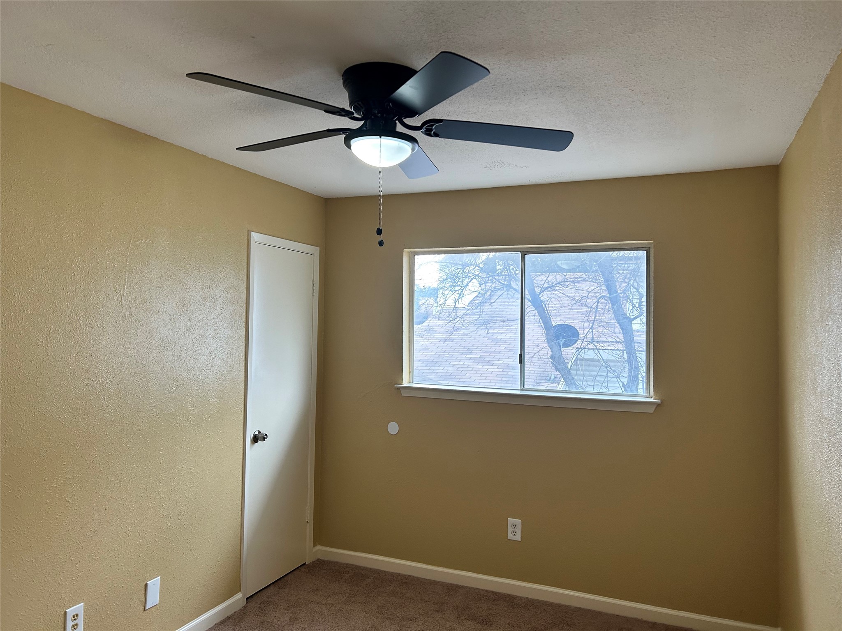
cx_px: 421
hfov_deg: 67.3
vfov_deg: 53.1
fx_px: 632
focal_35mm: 26
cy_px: 316
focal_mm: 5.7
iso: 100
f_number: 1.5
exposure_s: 1/121
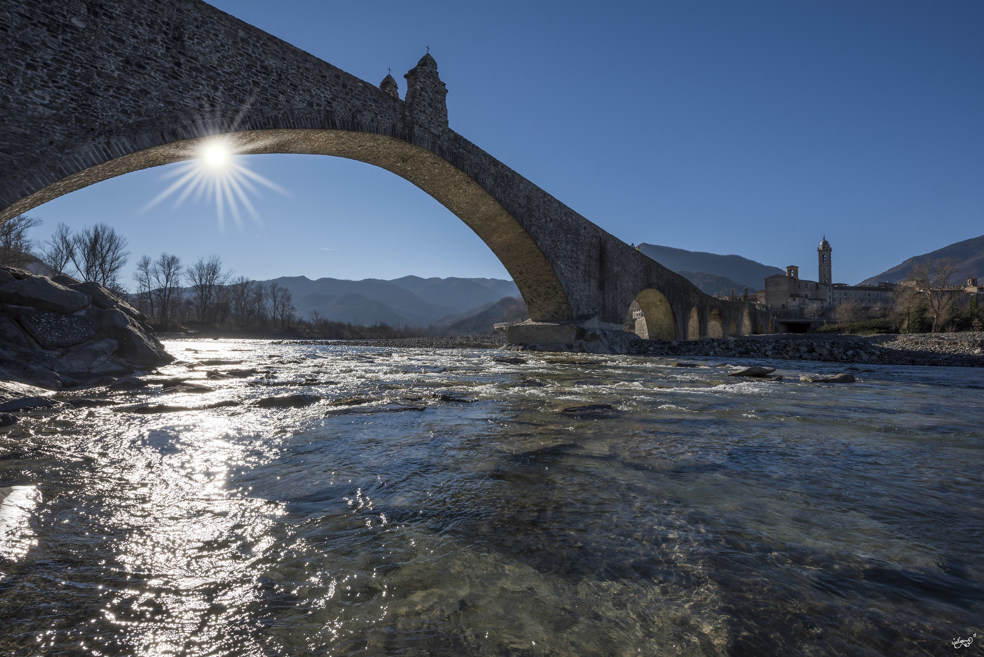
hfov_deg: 93.3
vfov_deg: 70.5
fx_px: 465
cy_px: 328
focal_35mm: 17
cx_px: 492
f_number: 20
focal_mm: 17
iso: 64
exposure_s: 1/125
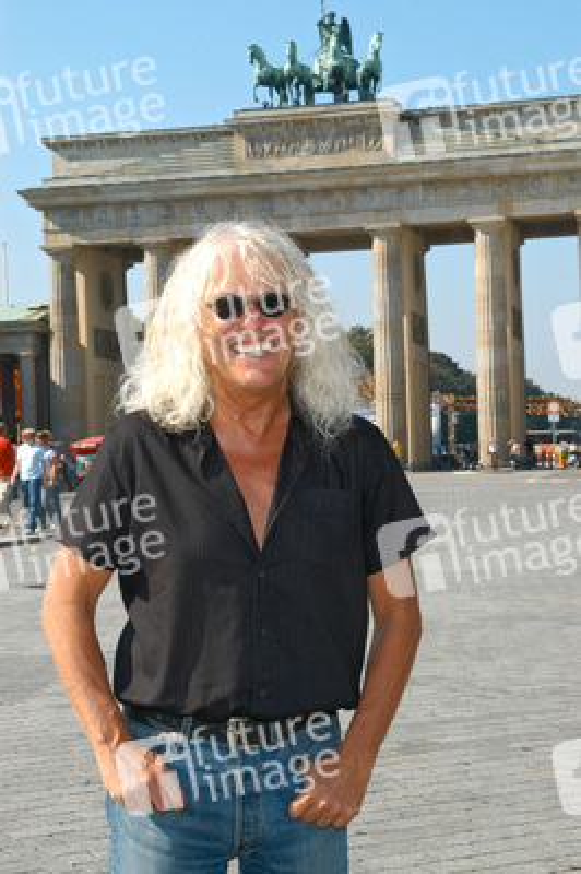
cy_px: 437
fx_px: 1819
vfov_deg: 27.0
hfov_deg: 18.2
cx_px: 290
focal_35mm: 75
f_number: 16
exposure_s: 1/125
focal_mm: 50
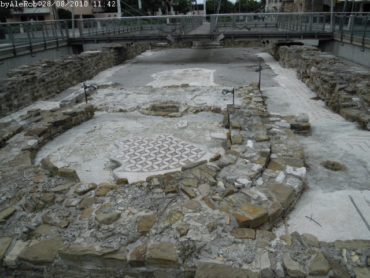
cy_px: 139
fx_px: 299
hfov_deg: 63.4
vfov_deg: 49.7
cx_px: 185
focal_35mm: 28
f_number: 5.4
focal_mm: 5
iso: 100
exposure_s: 1/400
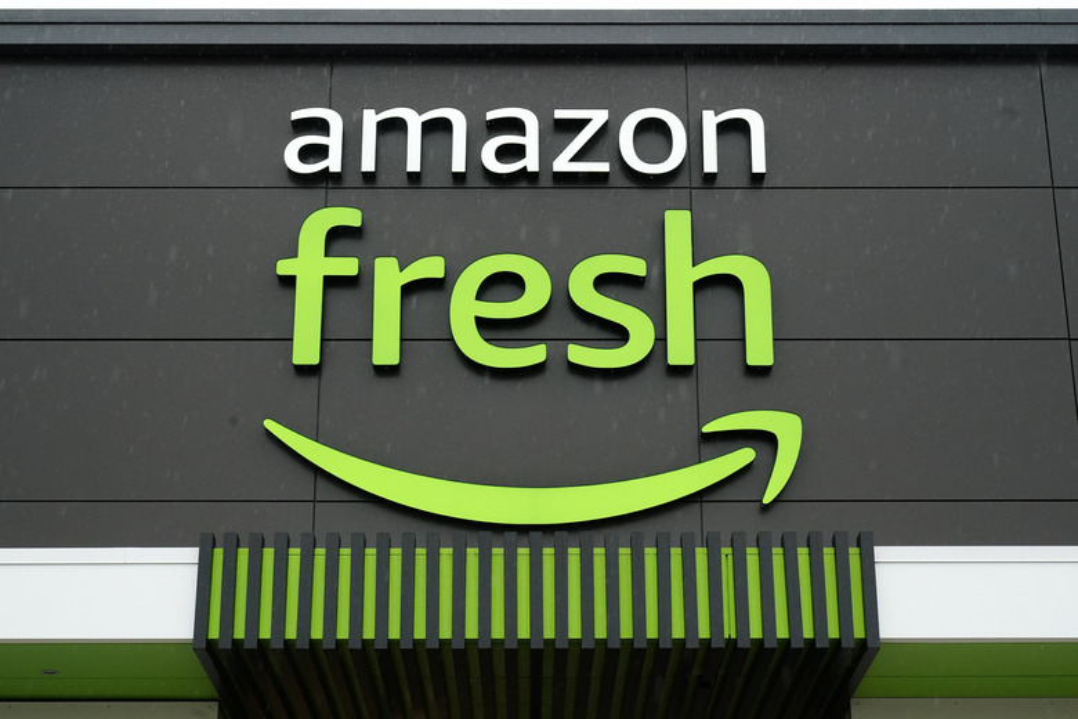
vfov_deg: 19.7
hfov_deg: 29.2
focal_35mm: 69
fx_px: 2066
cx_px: 539
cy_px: 360
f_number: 11
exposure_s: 1/320
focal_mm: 69
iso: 5000
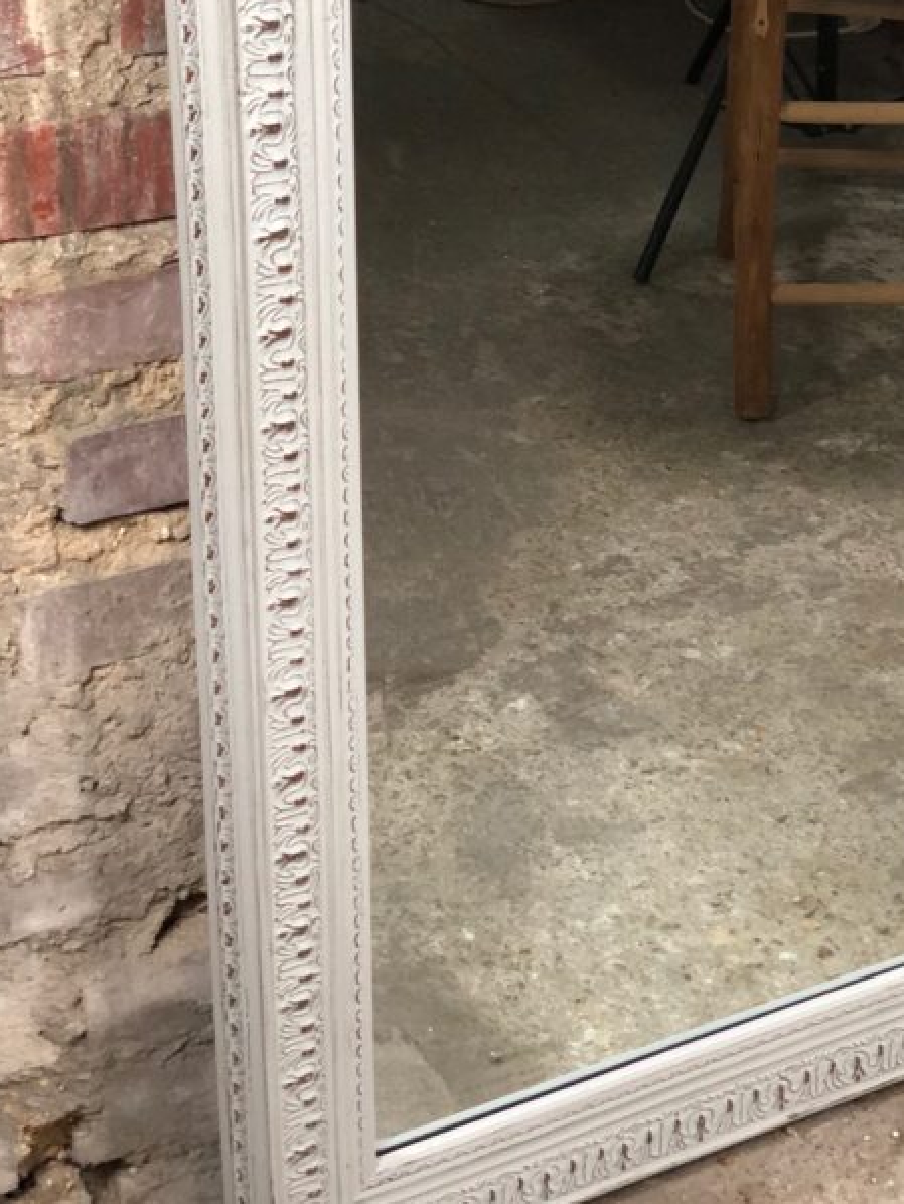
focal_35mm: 89
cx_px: 765
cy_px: 306
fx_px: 3097
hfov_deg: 16.4
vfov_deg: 21.8
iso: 125
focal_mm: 6
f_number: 2.4
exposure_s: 1/33
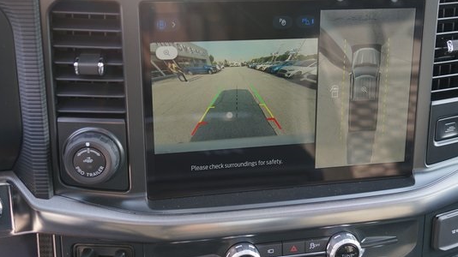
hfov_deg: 41.9
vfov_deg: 24.3
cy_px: 99
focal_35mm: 49
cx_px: 273
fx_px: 595
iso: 320
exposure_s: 1/60
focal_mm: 39
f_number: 4
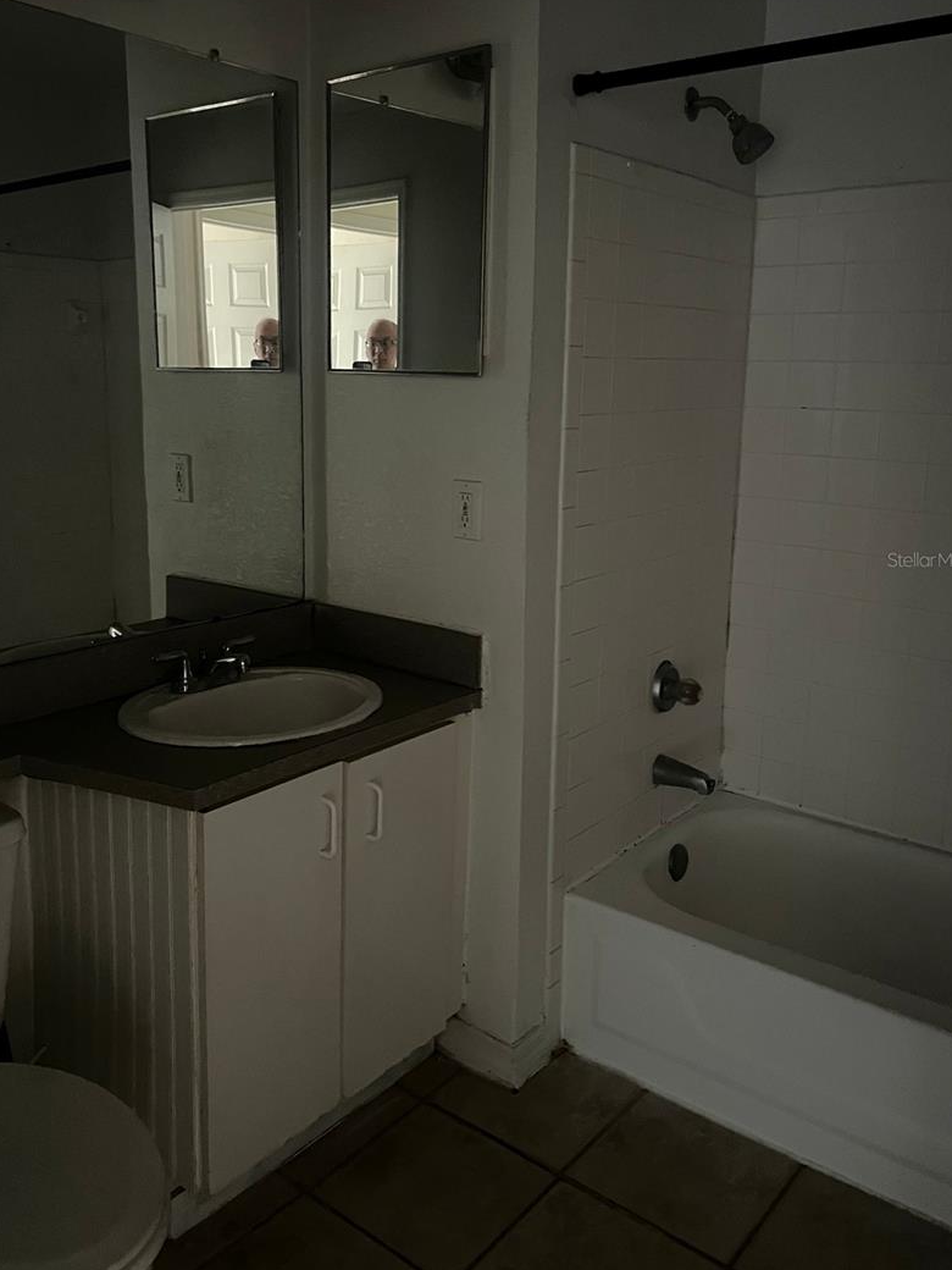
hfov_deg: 46.7
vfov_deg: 59.8
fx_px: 1100
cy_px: 559
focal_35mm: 30
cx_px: 425
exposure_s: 1/30
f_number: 1.5
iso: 1000
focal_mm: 5.7
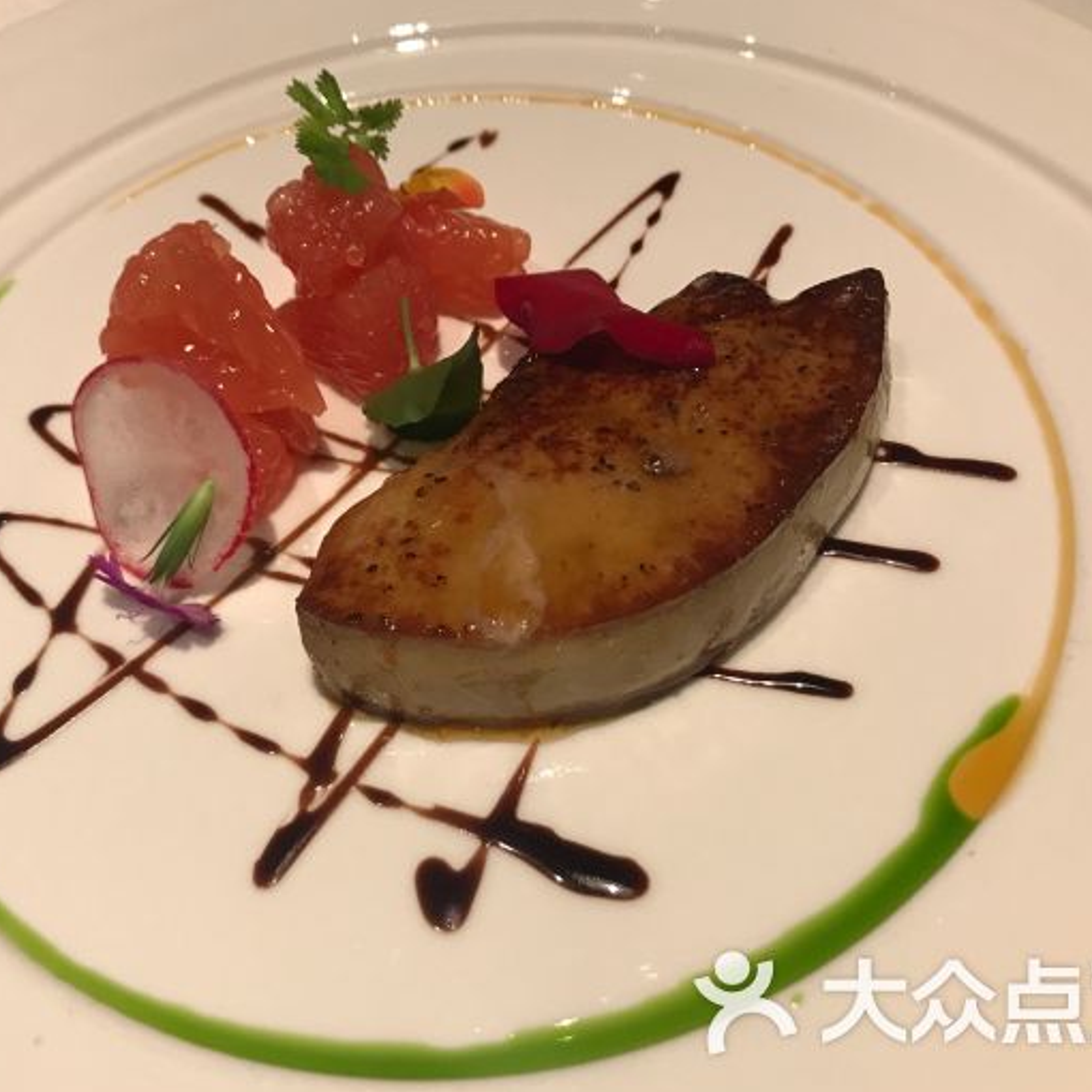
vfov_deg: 48.4
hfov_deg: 48.4
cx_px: 482
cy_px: 551
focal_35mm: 34
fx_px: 1213
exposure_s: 1/17
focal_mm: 3.99
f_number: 1.8
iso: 40
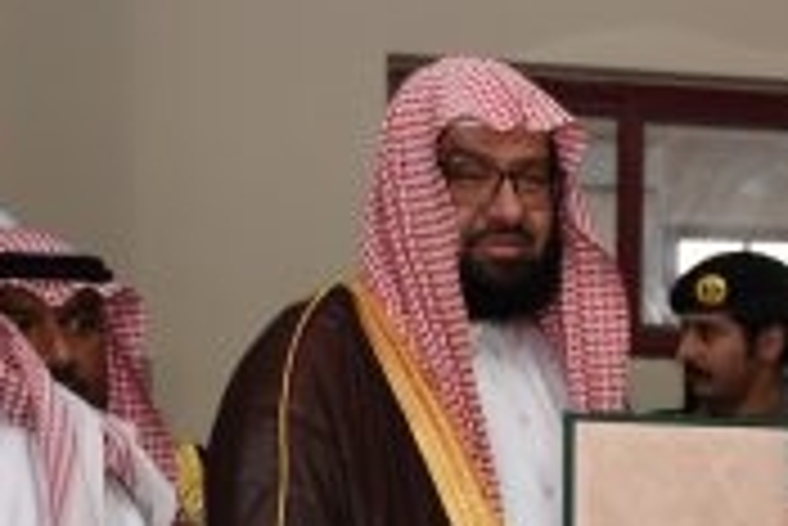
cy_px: 506
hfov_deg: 24.2
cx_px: 783
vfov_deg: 16.8
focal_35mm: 80
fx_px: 1753
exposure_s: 1/160
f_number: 4
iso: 400
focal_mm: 35
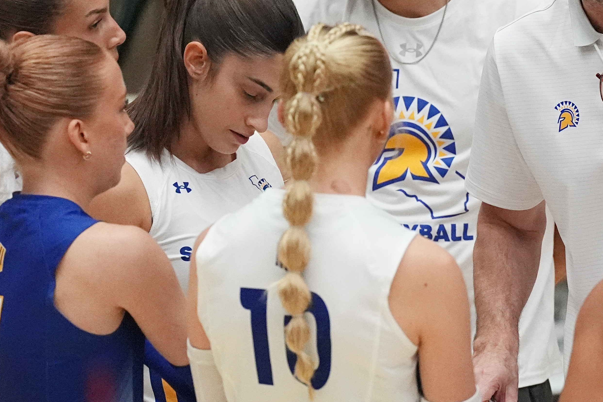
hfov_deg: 1.4
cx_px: 510
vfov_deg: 1.0
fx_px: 24219
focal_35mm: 1446
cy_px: 118
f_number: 4
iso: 8000
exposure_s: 1/1250
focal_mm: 600
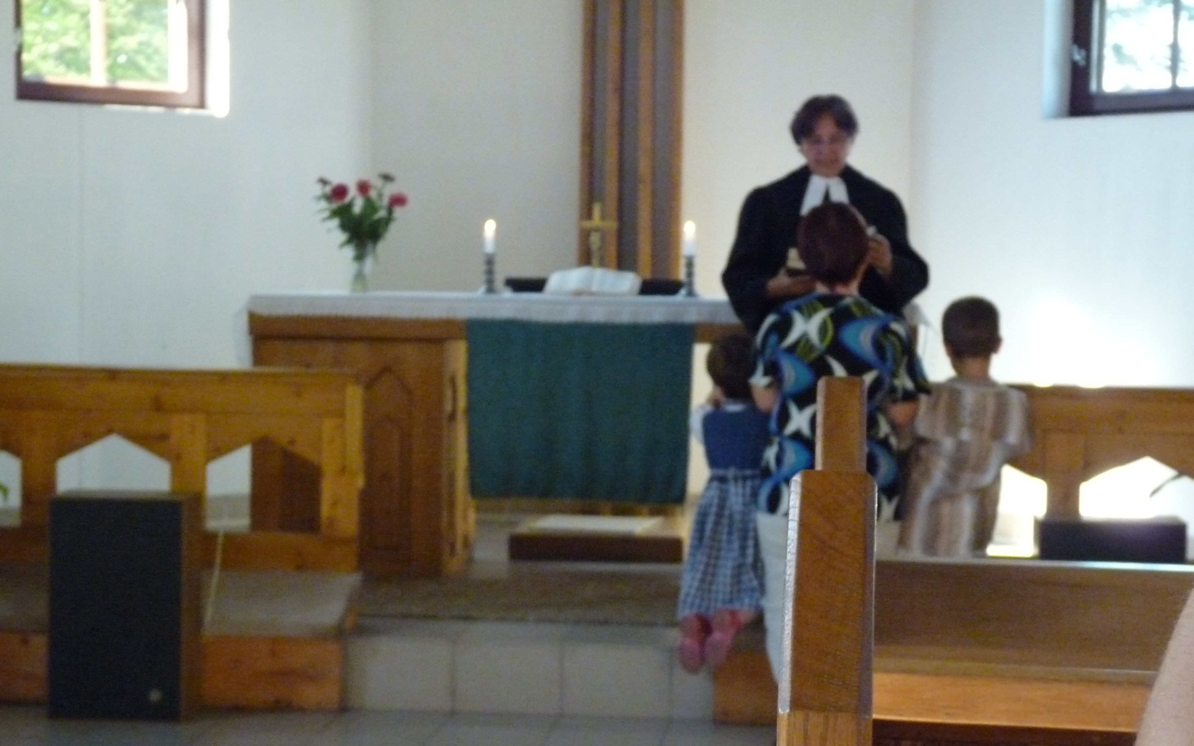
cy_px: 425
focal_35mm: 72
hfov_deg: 28.6
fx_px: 2343
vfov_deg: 18.1
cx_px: 591
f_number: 3.4
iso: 800
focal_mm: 11.9
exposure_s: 1/50
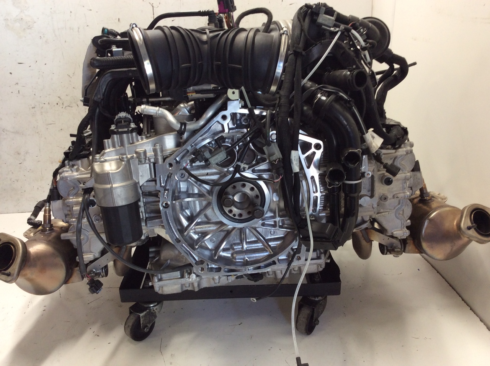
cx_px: 245
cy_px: 183
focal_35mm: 32
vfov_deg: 44.1
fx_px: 452
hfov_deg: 56.9
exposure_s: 1/24
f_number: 2.4
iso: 50
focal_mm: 3.3
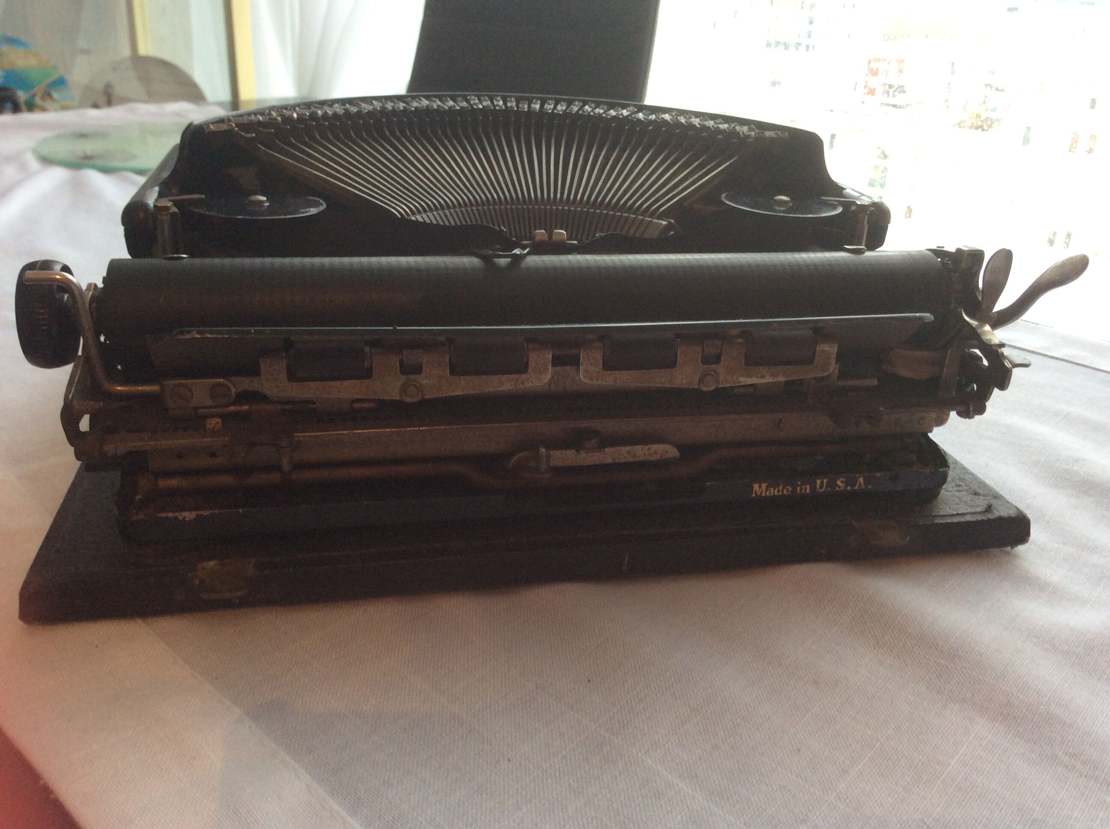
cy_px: 414
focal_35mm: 32
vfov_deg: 44.1
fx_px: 1025
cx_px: 555
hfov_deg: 56.9
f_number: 2.4
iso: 64
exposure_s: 1/25
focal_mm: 3.3
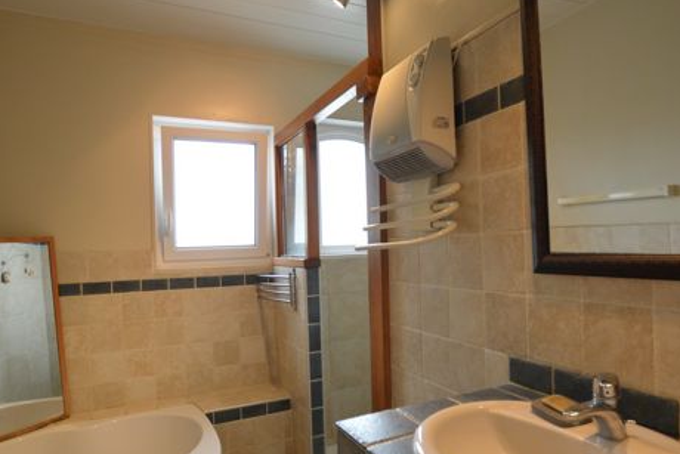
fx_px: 435
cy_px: 247
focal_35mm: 23
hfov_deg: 75.9
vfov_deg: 55.1
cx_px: 367
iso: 450
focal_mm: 10
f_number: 3.5
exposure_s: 1/60
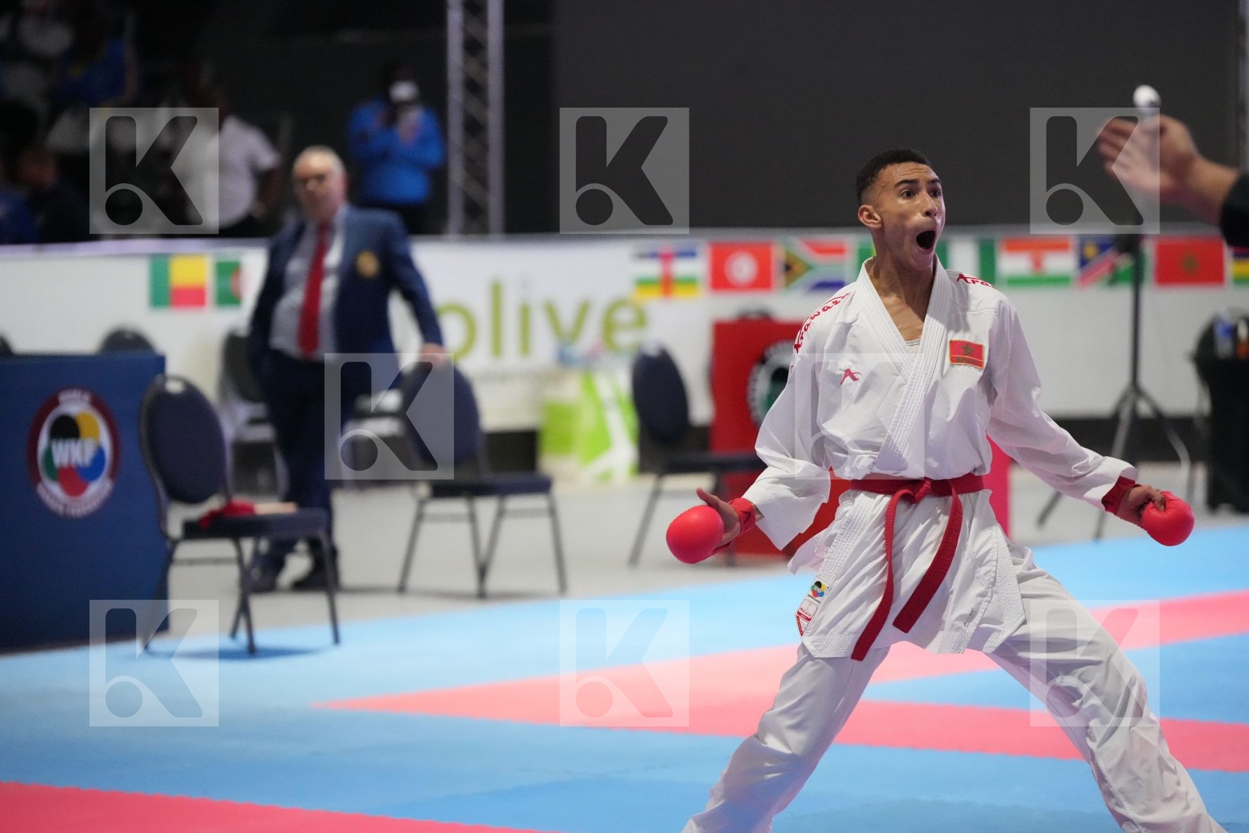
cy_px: 416
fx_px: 5238
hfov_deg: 13.6
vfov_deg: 9.1
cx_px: 624
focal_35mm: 151
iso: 12800
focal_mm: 151
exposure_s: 1/800
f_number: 2.8
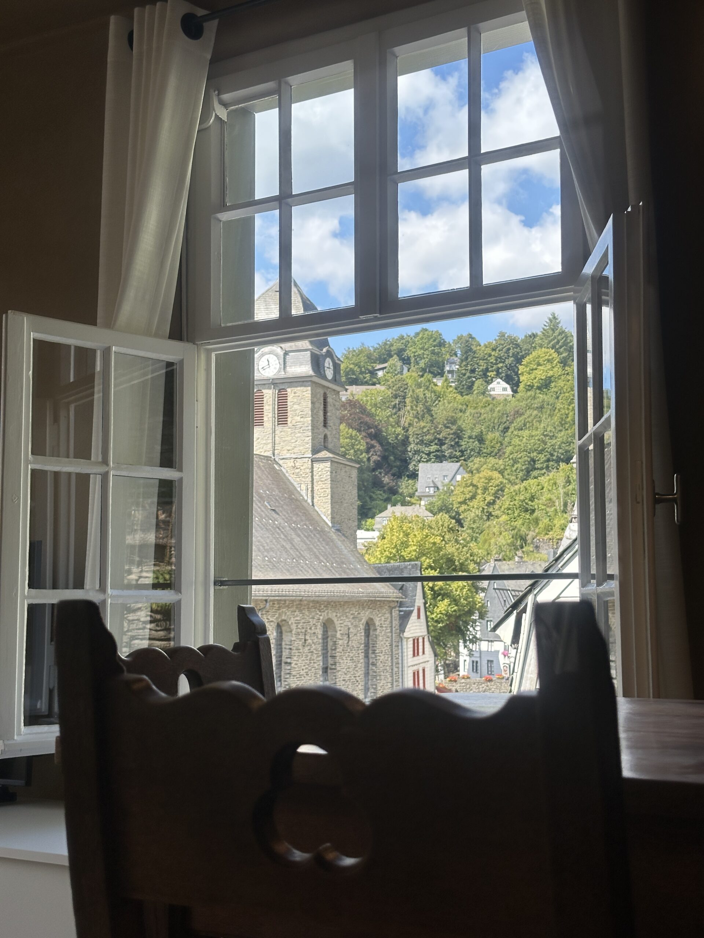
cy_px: 469
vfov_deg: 39.7
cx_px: 352
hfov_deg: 30.3
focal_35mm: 48
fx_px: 1302
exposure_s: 1/990
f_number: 1.78
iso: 64
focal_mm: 6.86
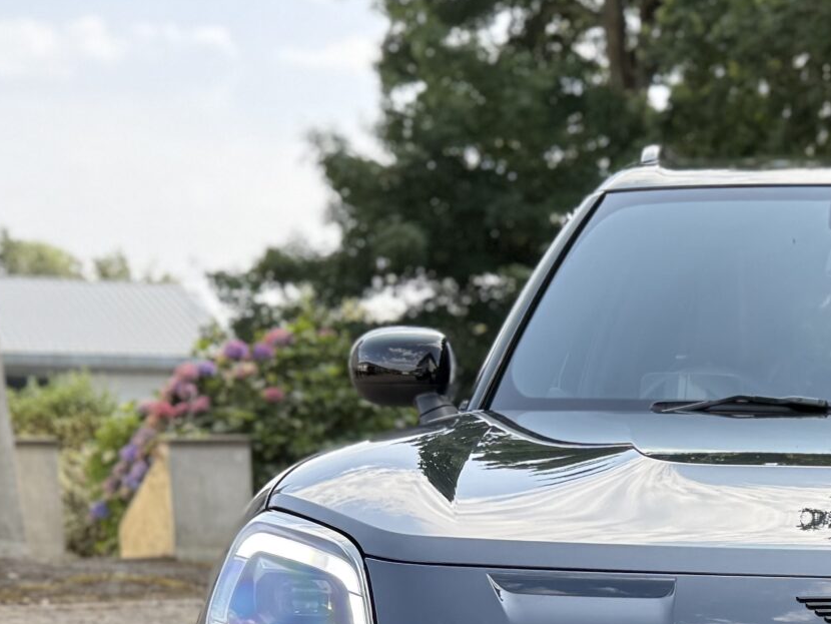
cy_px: 781
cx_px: 838
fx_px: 1777
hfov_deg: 25.0
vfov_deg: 18.7
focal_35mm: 74
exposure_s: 1/813
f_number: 1.78
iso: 100
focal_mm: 6.76
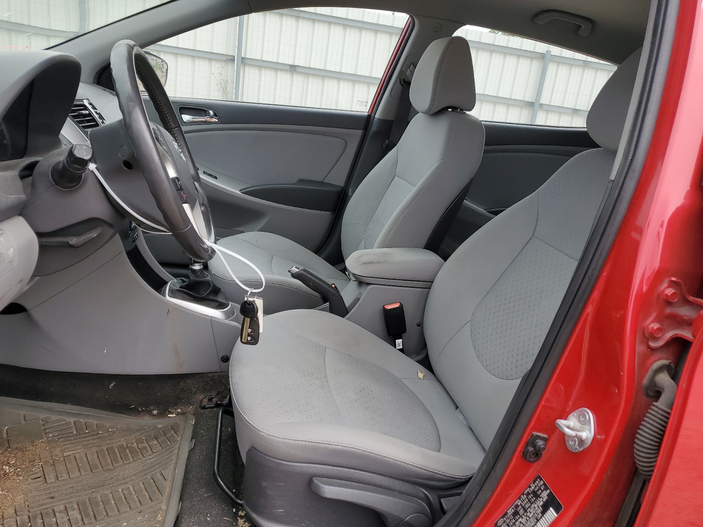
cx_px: 352
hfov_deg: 67.3
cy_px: 264
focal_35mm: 26
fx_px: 528
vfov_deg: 53.1
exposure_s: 1/588
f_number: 1.5
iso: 50
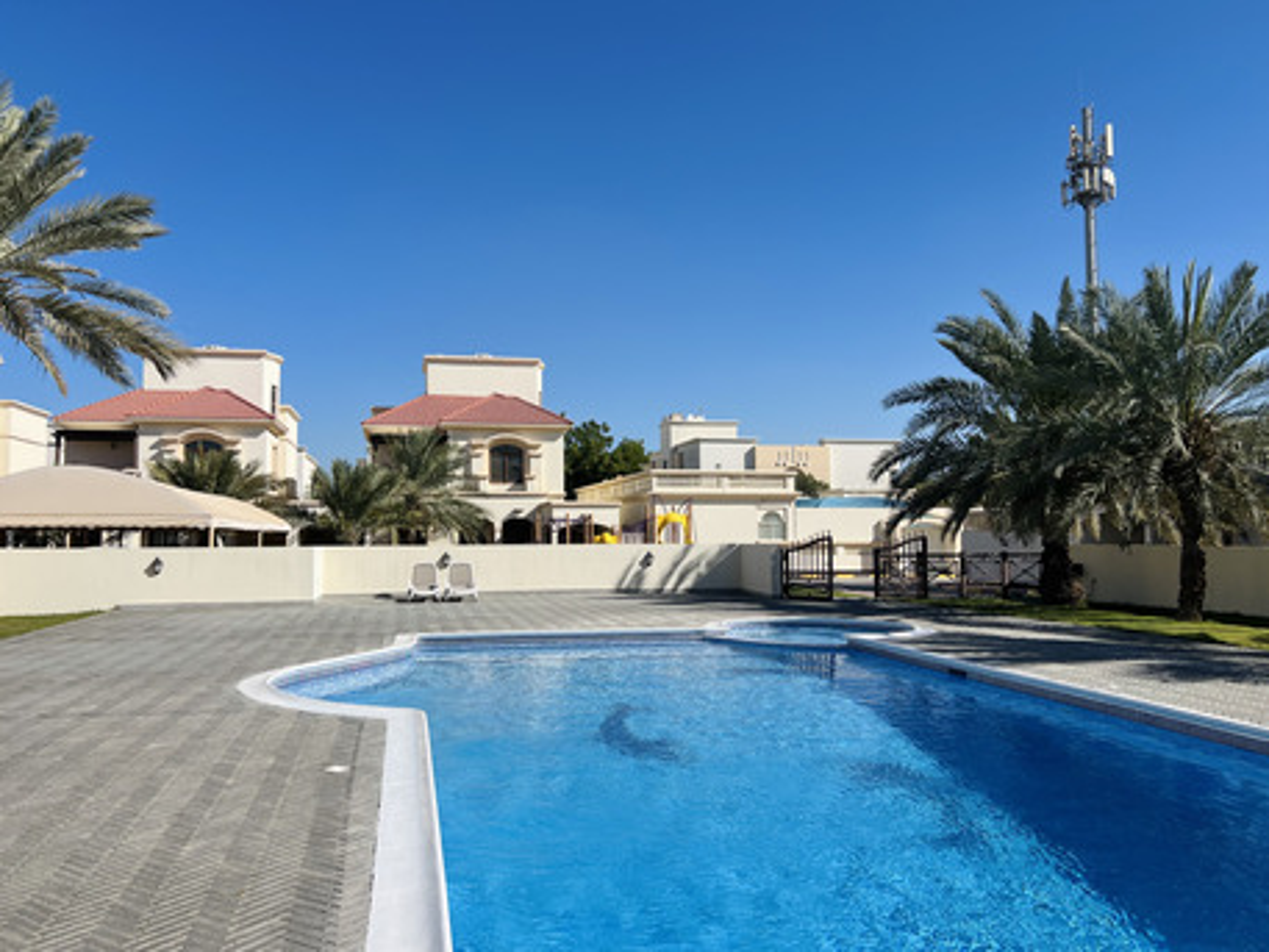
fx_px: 953
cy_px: 476
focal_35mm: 26
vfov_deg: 53.1
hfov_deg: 67.3
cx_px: 634
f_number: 1.5
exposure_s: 1/7463
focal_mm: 5.7
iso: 50
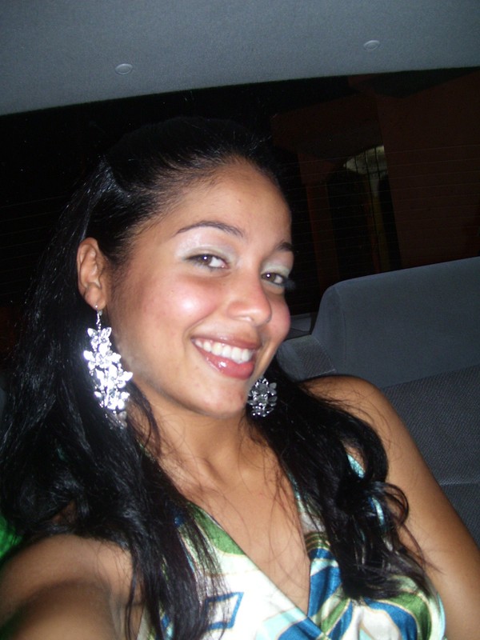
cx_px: 240
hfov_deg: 38.7
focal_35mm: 37
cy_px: 320
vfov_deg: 50.1
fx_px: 684
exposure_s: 1/60
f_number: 2.7
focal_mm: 6
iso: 125
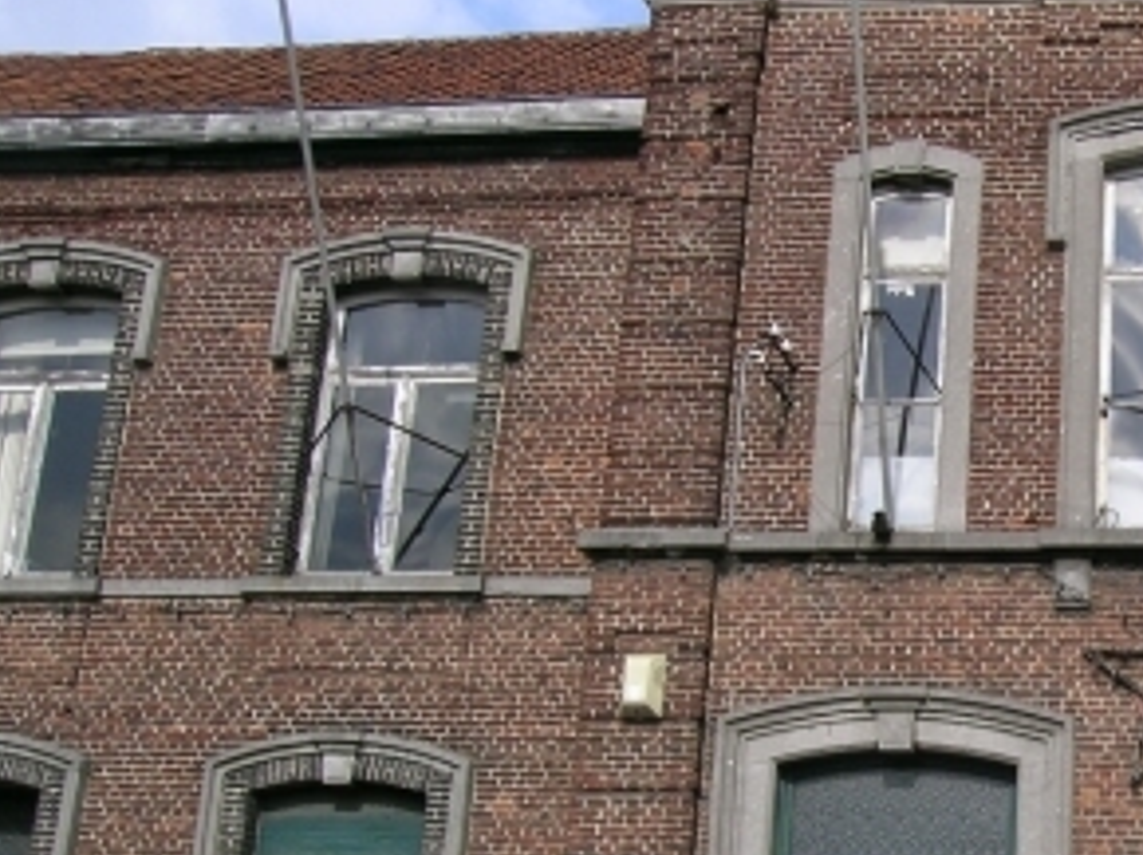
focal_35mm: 58
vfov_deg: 24.8
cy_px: 690
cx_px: 1163
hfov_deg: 30.7
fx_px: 1914
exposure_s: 1/240
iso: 50
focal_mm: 5.8
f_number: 6.3
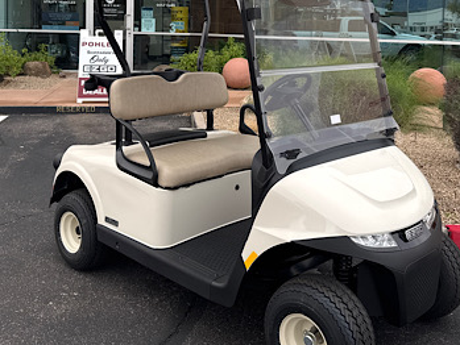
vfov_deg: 31.7
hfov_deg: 42.9
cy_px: 53
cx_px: 232
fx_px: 585
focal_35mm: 44
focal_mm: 6.76
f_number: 1.78
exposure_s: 1/925
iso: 80
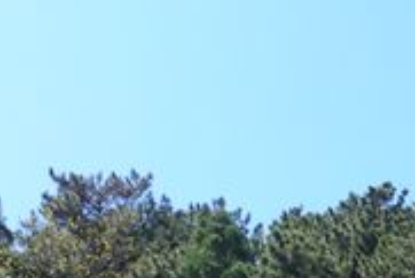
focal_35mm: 107
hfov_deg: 17.8
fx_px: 1234
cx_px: 541
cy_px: 494
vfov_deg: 11.9
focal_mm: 5.4
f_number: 3.6
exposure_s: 1/400
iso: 100
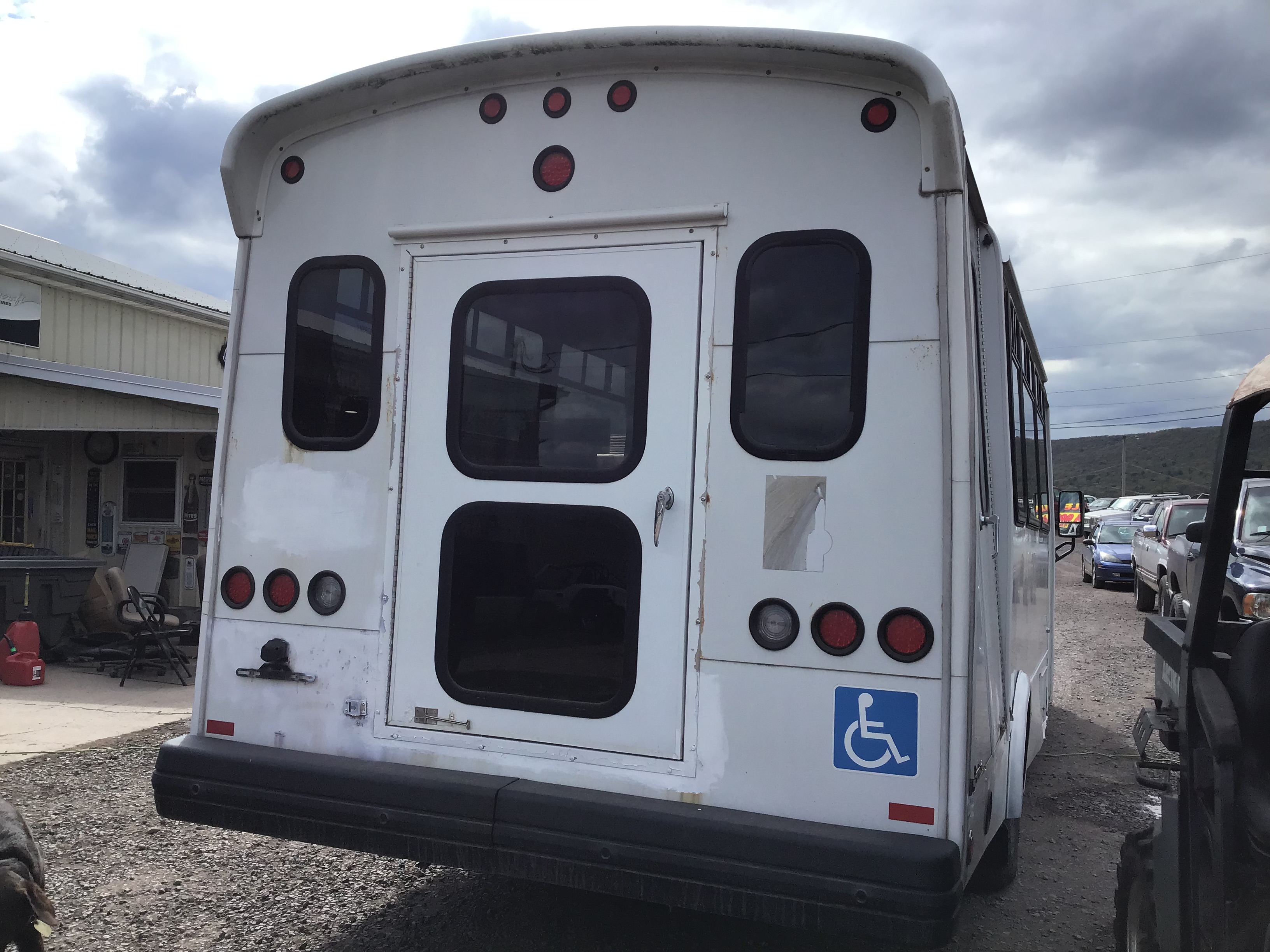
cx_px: 635
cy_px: 476
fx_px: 1137
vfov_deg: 45.4
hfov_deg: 58.4
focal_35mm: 31
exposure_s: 1/1294
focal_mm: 3.3
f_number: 2.4
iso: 25
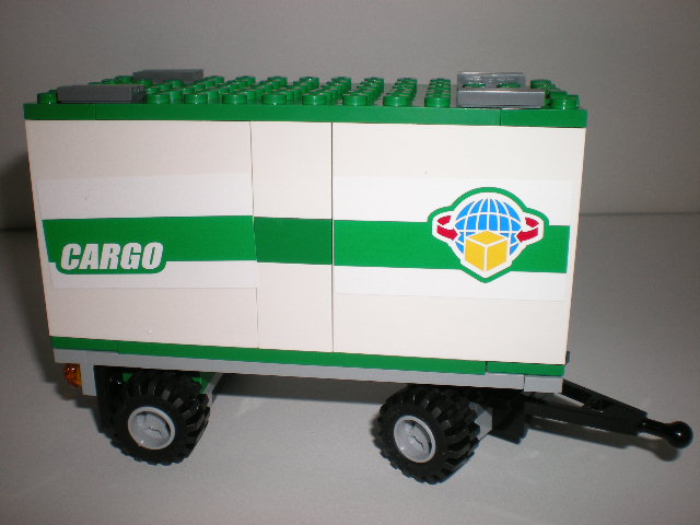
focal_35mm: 38
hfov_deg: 49.0
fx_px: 768
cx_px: 350
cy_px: 262
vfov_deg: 37.7
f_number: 4.6
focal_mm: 6.3
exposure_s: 1/60
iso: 64
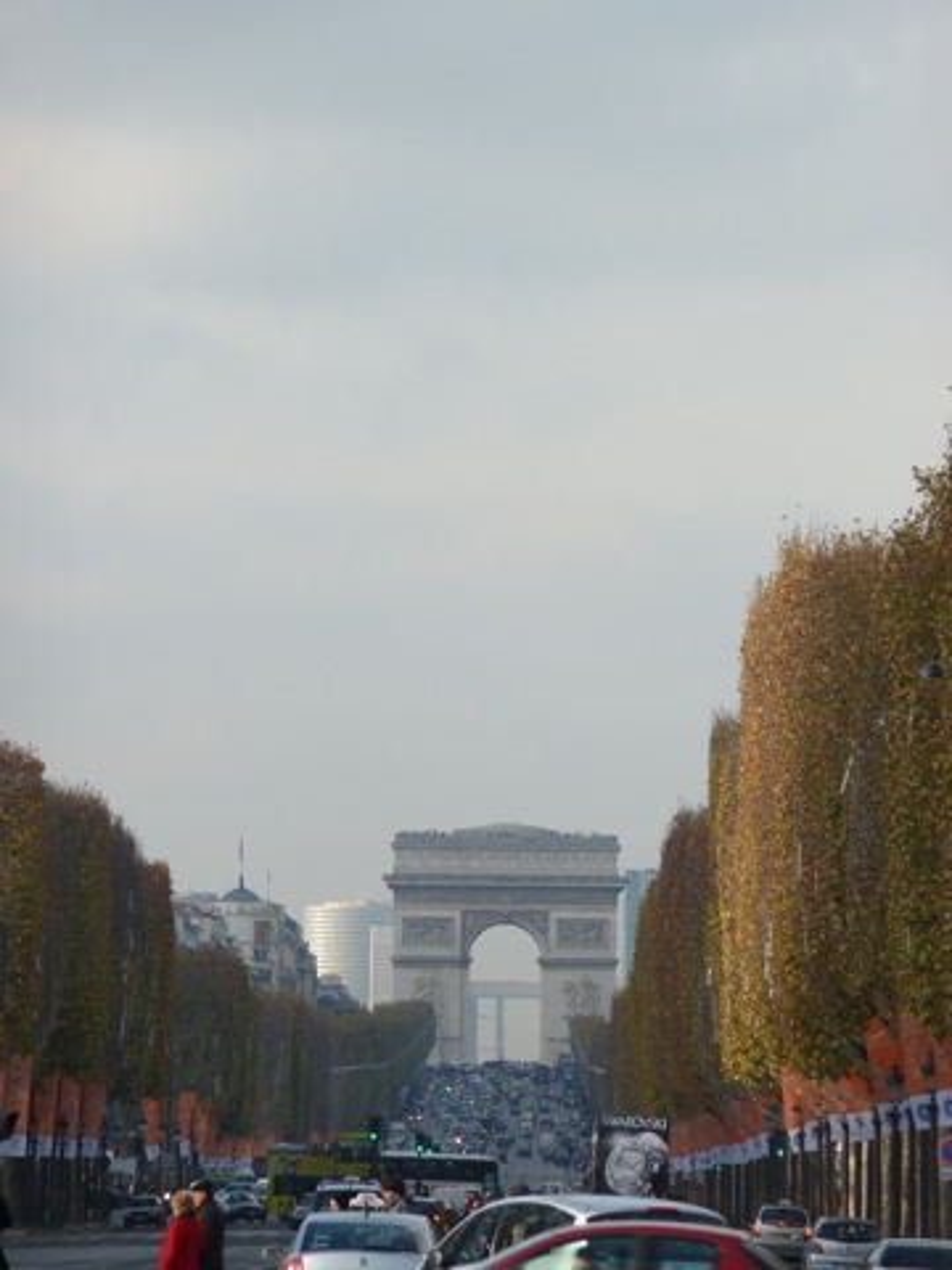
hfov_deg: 5.0
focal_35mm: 300
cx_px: 476
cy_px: 635
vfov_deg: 6.6
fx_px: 11001
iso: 80
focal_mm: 49.2
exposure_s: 1/160
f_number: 6.3
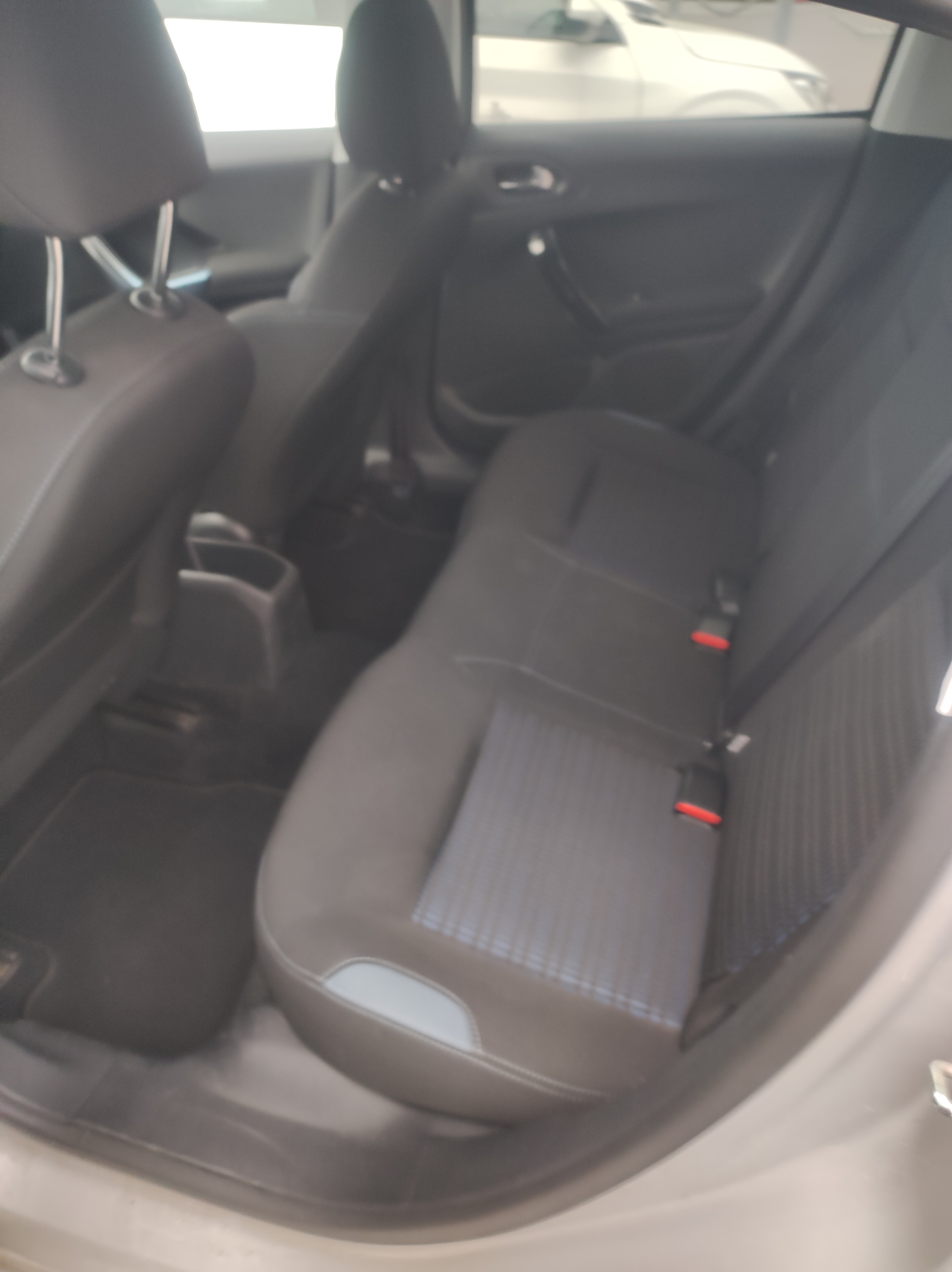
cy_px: 636
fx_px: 624
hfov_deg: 74.6
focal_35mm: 17
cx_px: 476
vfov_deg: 91.1
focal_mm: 4.74
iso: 173
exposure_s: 1/33
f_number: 1.79
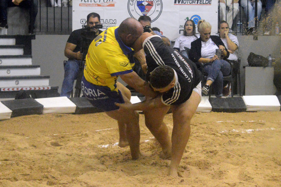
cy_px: 94
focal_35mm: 98
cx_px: 140
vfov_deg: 14.0
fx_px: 761
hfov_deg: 20.9
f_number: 6.3
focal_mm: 65
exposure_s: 1/320
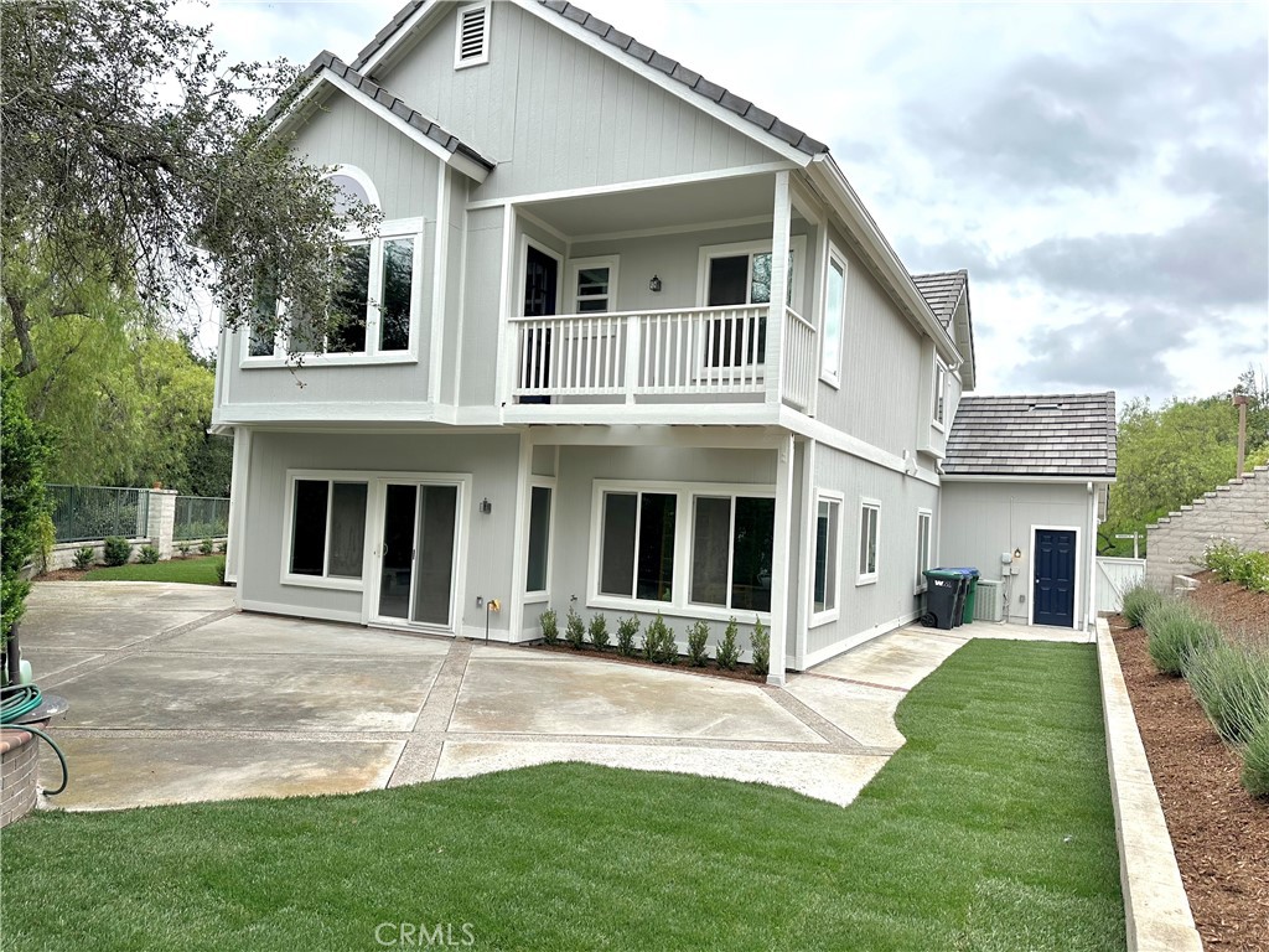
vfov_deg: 56.8
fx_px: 880
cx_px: 634
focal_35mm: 24
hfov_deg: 71.6
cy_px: 476
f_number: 1.78
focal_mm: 6.86
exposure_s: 1/1916
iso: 80
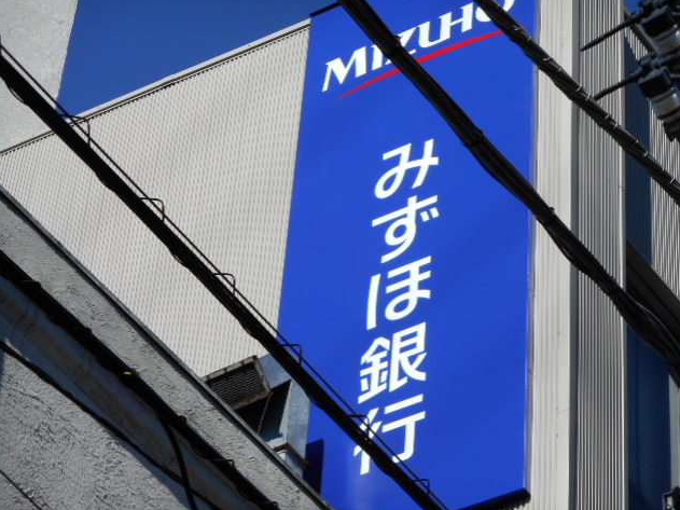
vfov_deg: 10.9
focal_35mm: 136
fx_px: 2671
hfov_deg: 14.5
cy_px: 254
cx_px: 343
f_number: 6.1
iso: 80
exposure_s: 1/400
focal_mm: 23.9
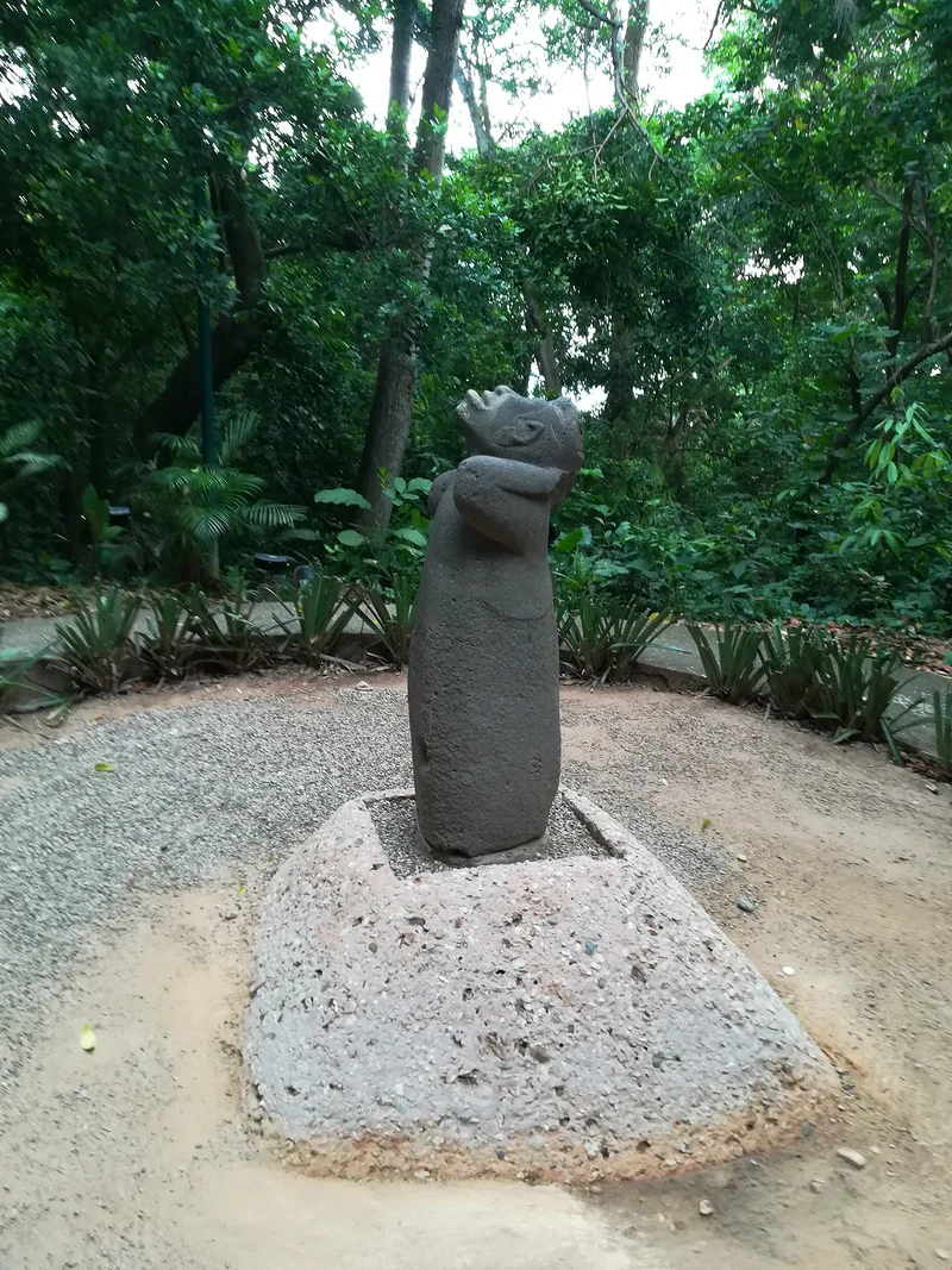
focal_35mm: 26
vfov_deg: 67.3
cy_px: 635
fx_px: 954
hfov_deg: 53.1
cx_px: 476
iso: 160
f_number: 2.2
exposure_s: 1/33.3
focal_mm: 3.83
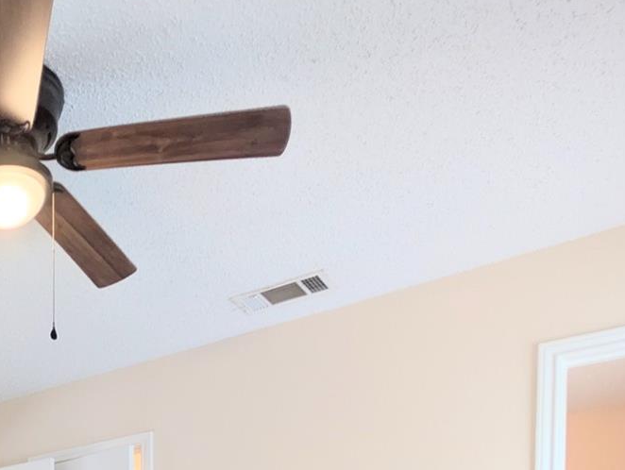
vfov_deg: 29.5
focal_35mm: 37
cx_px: -38
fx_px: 669
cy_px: 639
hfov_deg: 41.5
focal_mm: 2.02
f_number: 1.7
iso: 53
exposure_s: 1/120
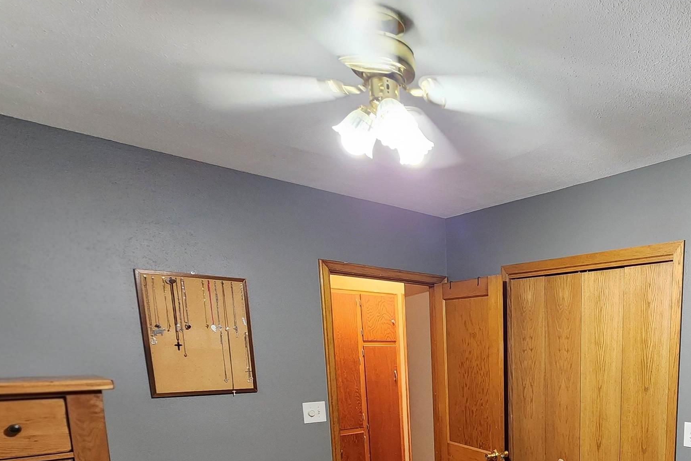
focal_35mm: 24
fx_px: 461
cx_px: 579
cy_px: 436
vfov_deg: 46.5
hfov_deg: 65.1
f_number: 2.2
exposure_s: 1/30
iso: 400
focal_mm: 2.2
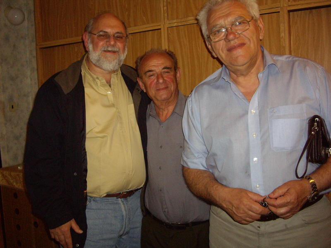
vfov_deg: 37.7
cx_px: 166
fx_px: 363
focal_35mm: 38
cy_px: 124
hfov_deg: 49.0
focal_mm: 7.9
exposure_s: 1/40
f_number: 2.8
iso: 400
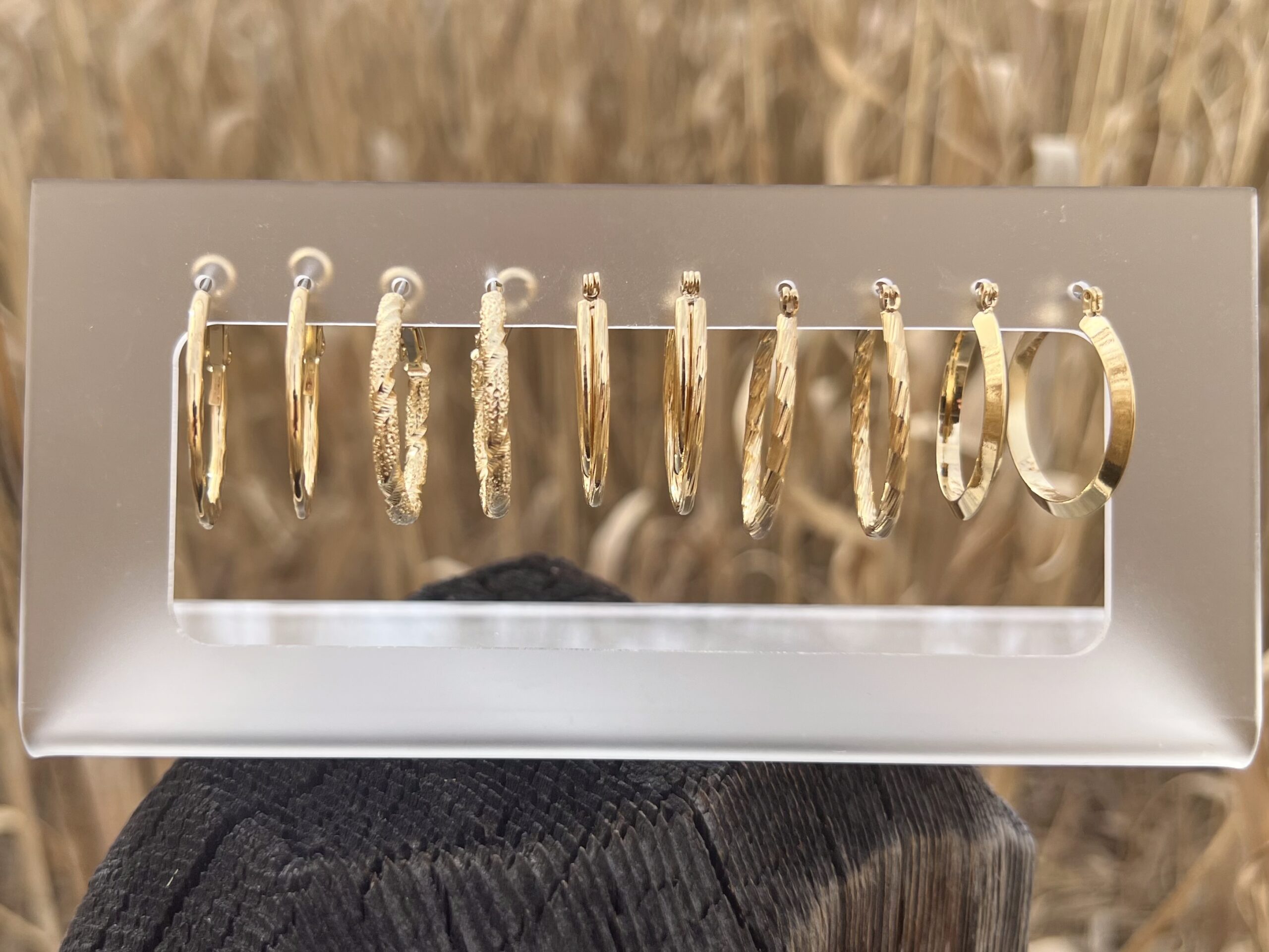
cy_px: 476
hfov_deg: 67.3
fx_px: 953
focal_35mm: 26
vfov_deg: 53.1
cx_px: 634
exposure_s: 1/1431
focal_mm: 5.7
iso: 50
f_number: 1.5
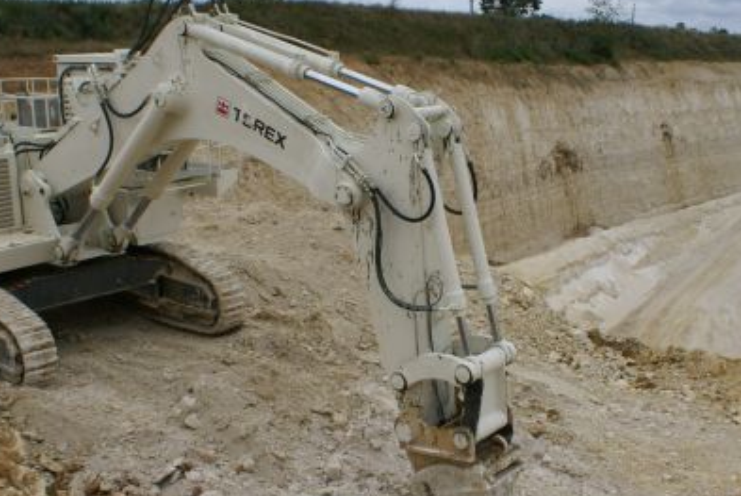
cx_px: 394
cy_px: 302
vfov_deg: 30.5
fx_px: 907
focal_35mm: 44
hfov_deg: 44.4
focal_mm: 18
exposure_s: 1/250
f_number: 10
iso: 100
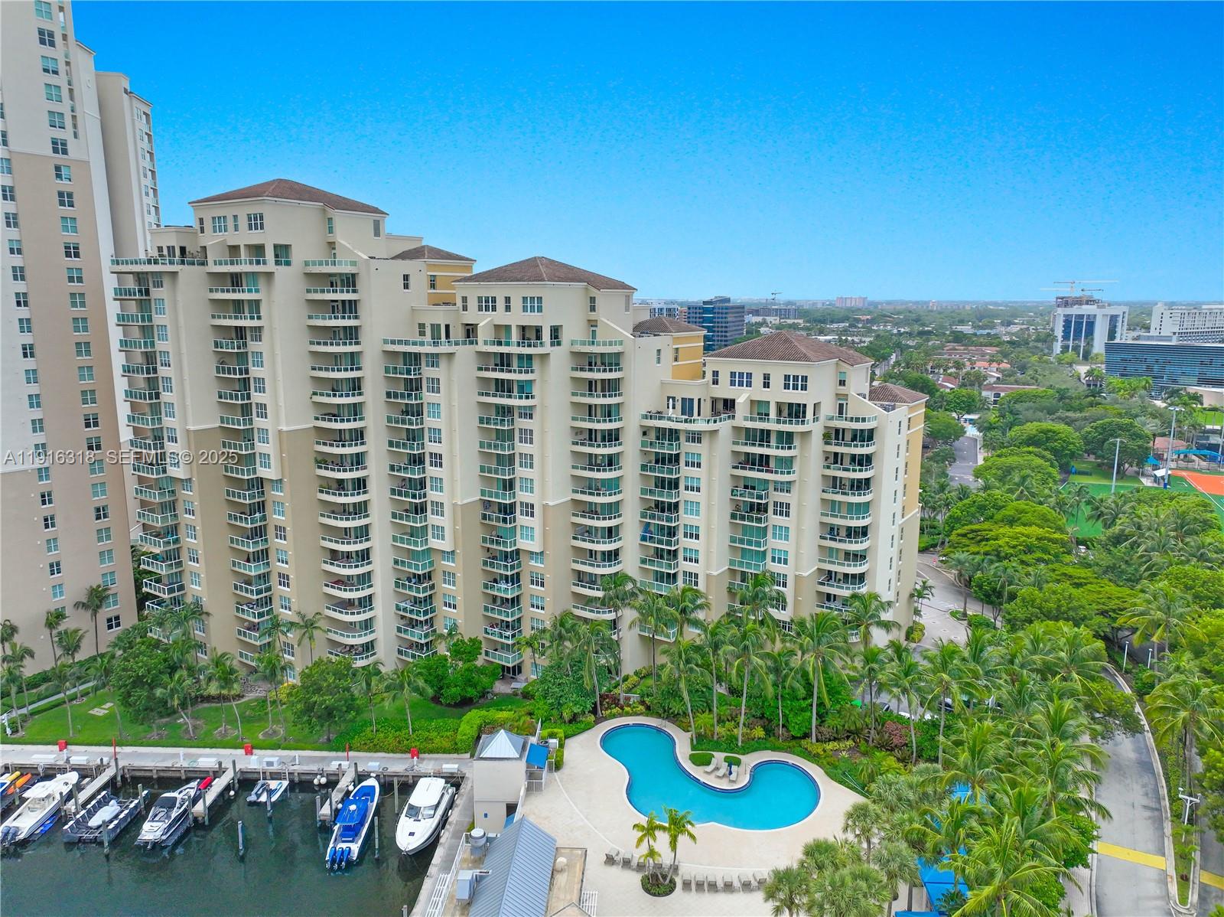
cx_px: 612
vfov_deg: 56.8
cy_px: 458
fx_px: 848
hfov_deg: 71.6
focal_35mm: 24
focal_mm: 12.29
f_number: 2.8
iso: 180
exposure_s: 1/2000
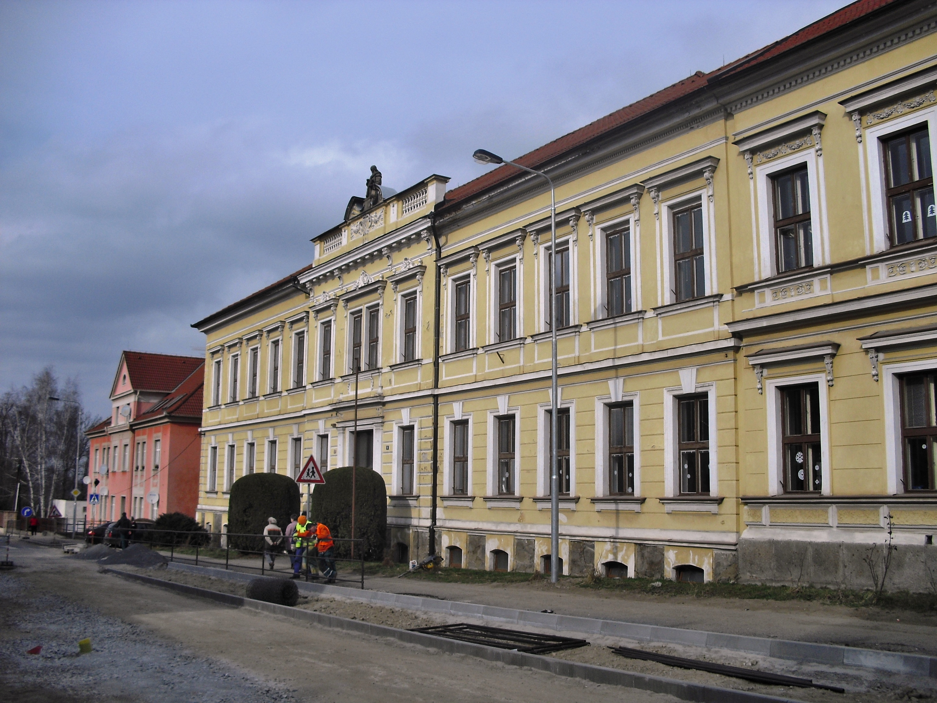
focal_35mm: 36
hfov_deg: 51.4
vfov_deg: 39.7
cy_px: 352
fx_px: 974
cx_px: 468
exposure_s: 1/320
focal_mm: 6.3
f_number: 7.8
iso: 64
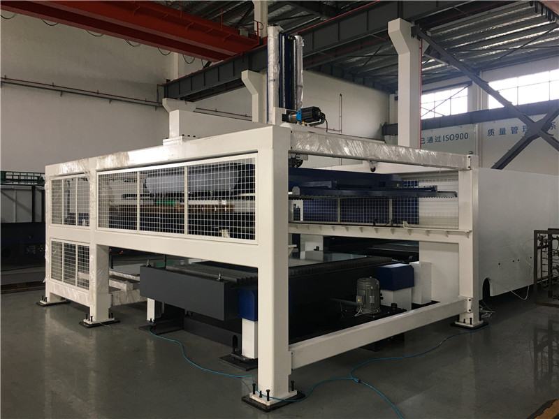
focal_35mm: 29
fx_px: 468
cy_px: 210
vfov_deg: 48.2
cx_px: 280
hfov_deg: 61.7
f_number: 2.2
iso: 50
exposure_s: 1/33
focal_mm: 4.15
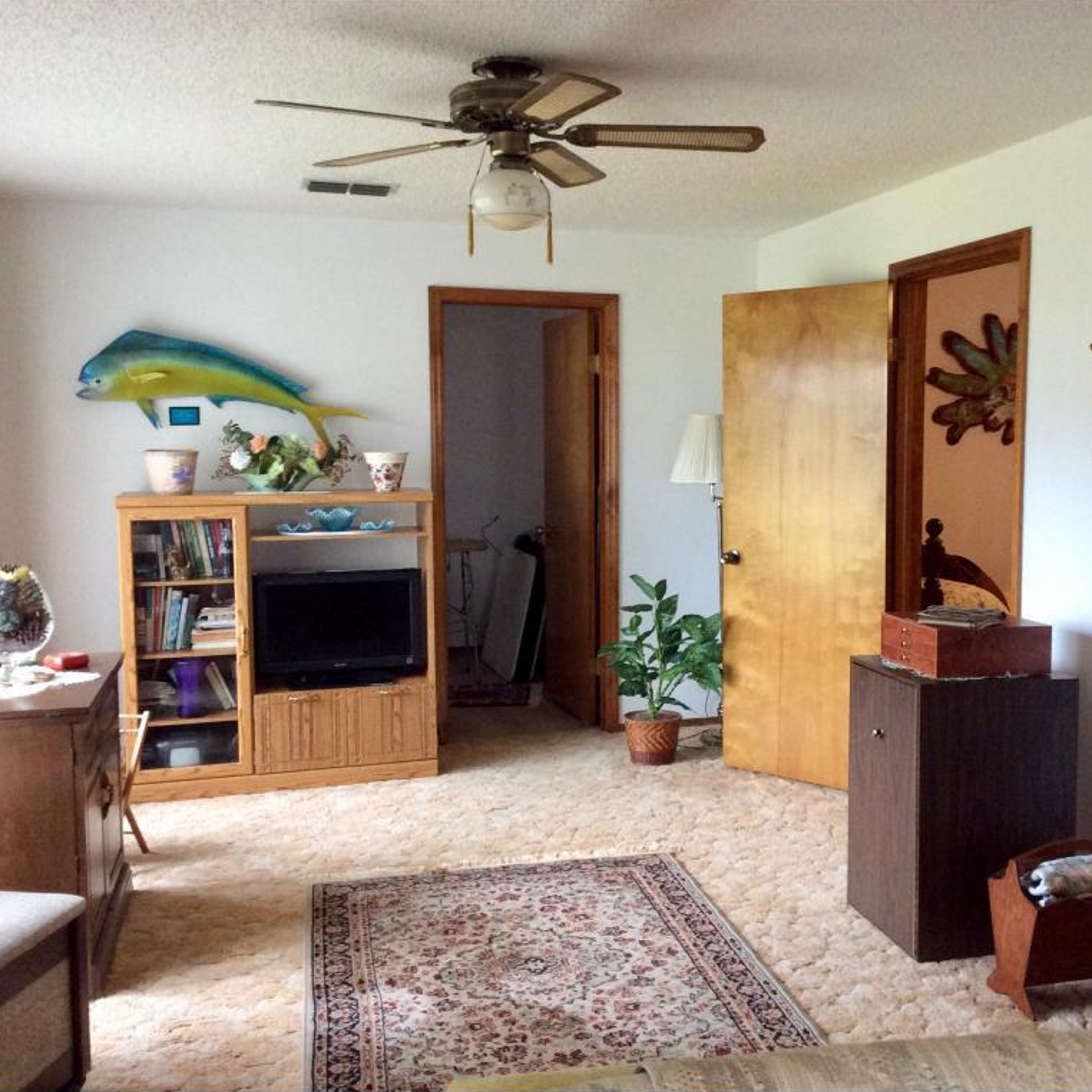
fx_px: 1356
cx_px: 666
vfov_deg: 43.9
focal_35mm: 38
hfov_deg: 43.6
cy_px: 545
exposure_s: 1/25
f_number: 2.4
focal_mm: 3.3
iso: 200
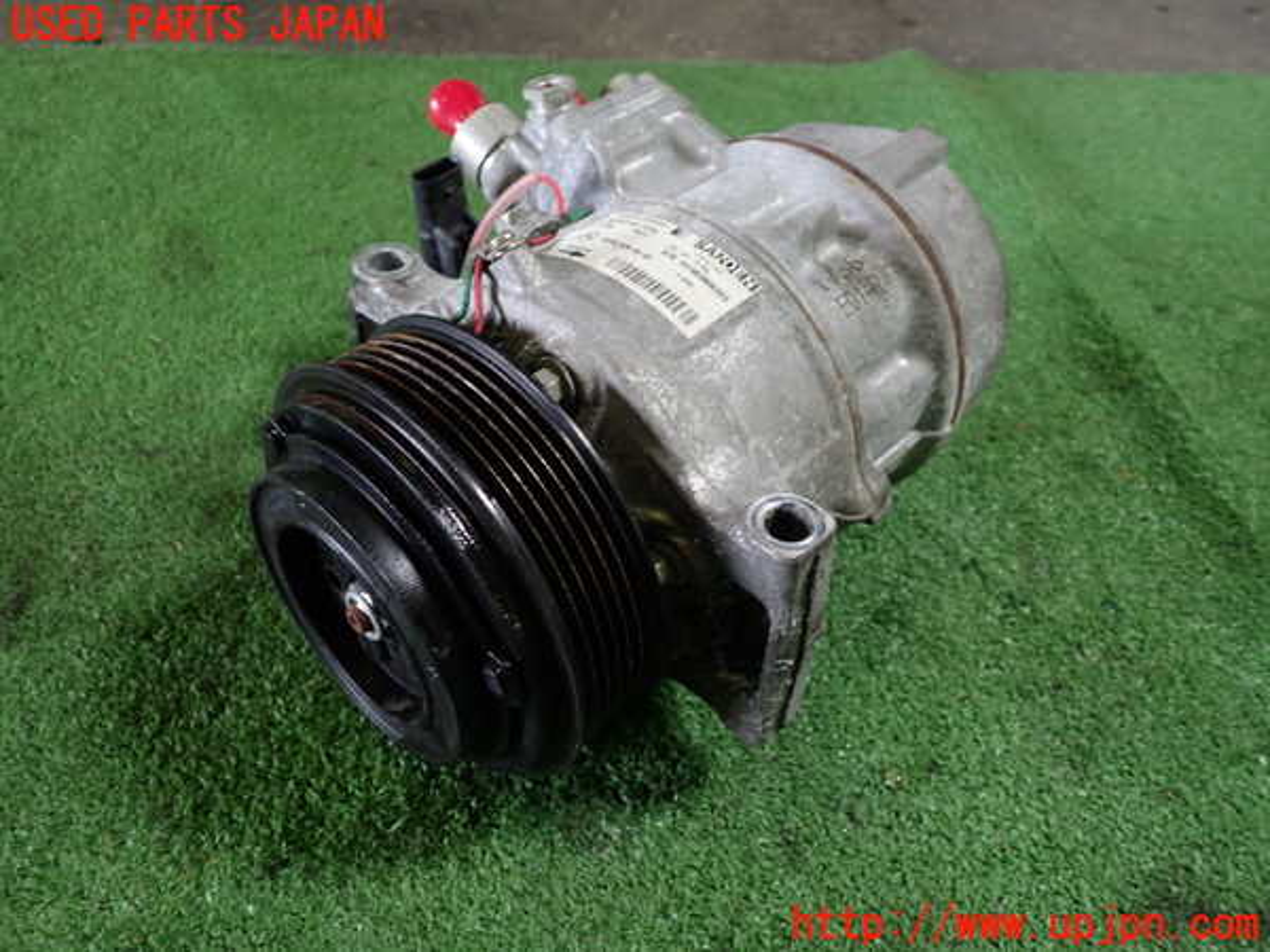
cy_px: 476
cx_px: 635
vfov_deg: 46.8
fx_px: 1101
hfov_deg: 60.0
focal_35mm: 30
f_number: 2.3
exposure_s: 1/40
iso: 200
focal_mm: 5.4
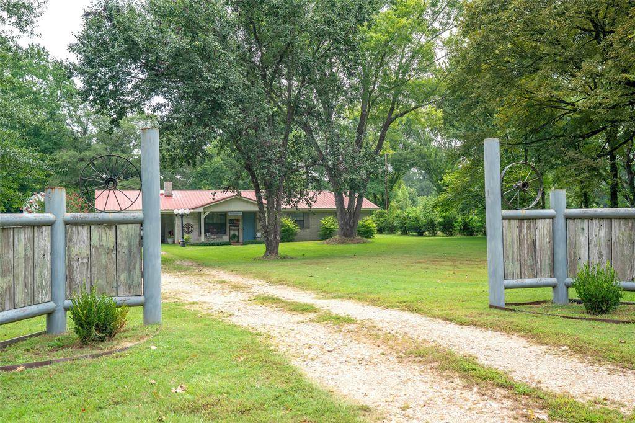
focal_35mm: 35
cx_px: 318
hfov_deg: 54.4
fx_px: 617
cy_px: 212
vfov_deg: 37.8
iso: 100
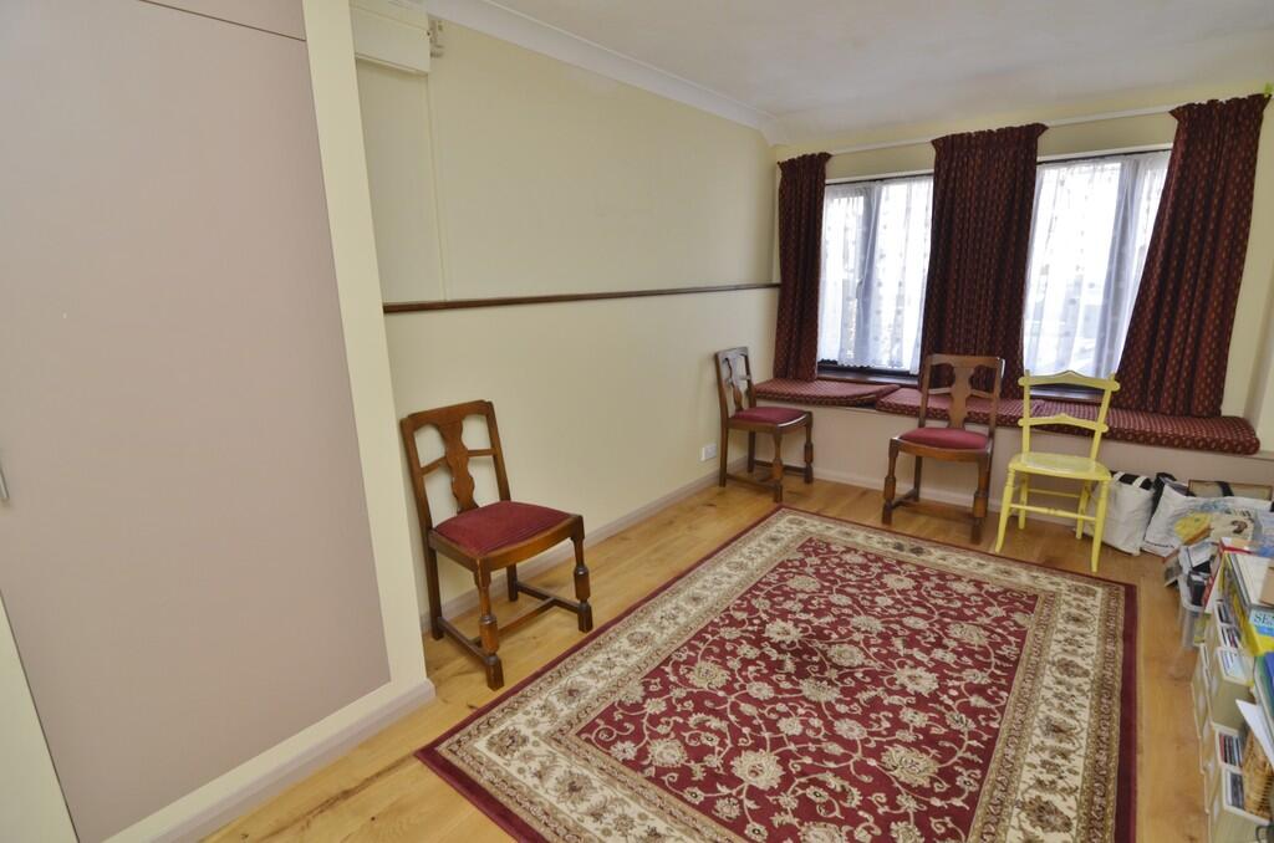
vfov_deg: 71.8
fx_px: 583
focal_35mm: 16
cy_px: 422
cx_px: 637
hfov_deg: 95.1
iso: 400
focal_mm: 11
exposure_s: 1/60
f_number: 5.6
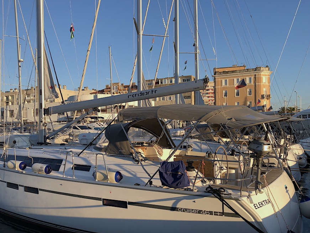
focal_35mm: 33
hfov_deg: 55.2
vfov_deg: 42.8
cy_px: 133
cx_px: 137
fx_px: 296
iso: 20
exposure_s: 1/1021
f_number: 1.8
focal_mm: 3.99
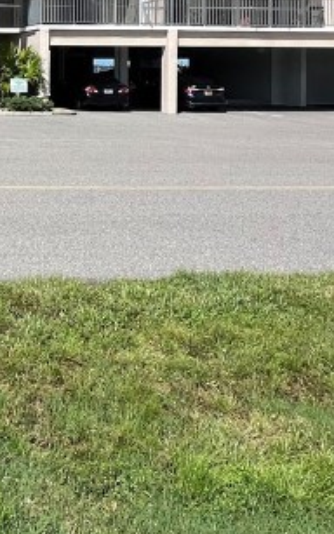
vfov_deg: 40.7
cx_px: -125
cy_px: 70
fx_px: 670
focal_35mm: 46
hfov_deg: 23.8
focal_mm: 1.57
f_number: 1.8
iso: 32
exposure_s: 1/2053
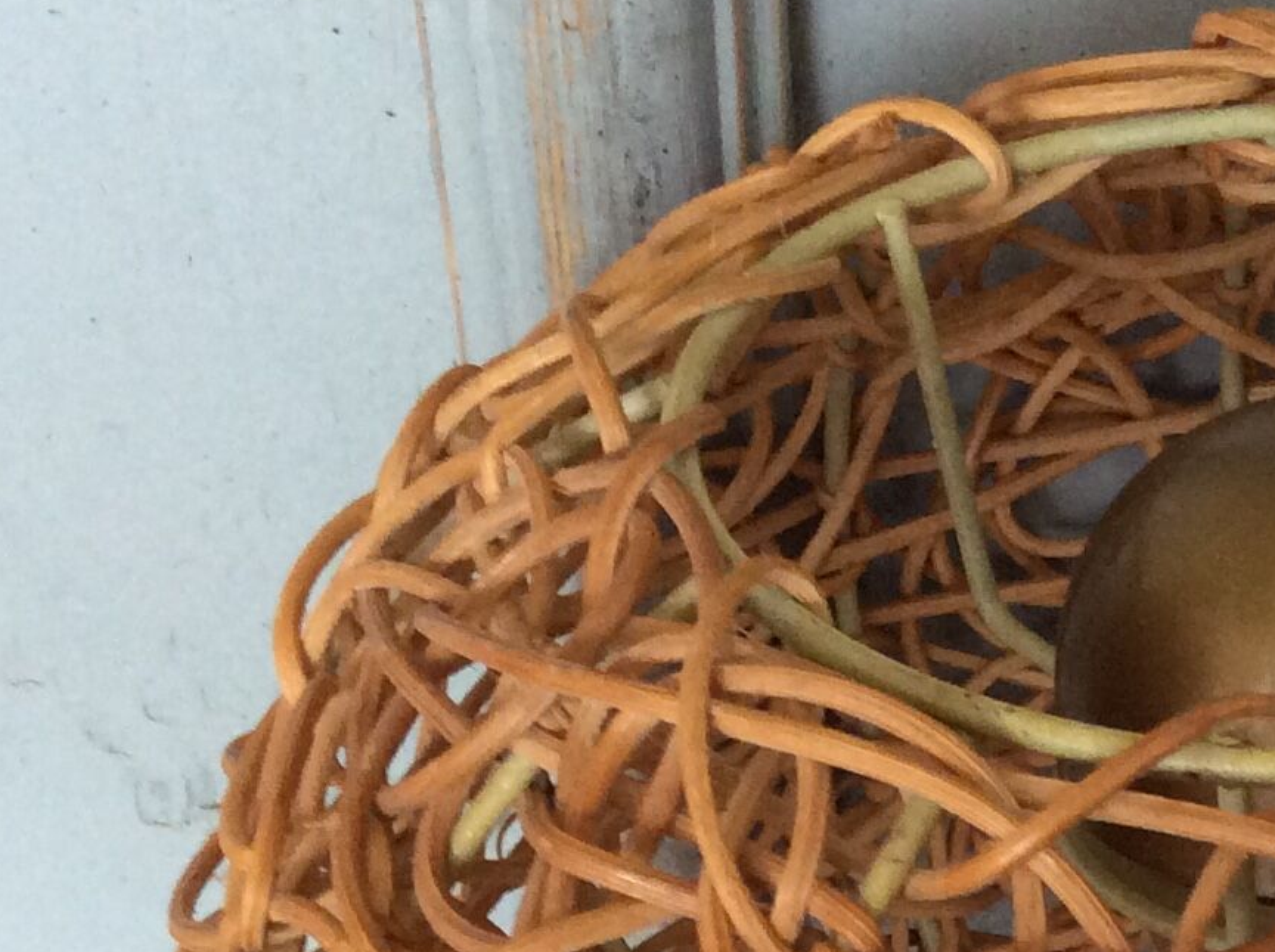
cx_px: 1148
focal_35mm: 96
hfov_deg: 20.1
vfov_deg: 14.8
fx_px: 3530
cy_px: 1159
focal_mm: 3.3
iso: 125
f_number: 2.4
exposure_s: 1/25
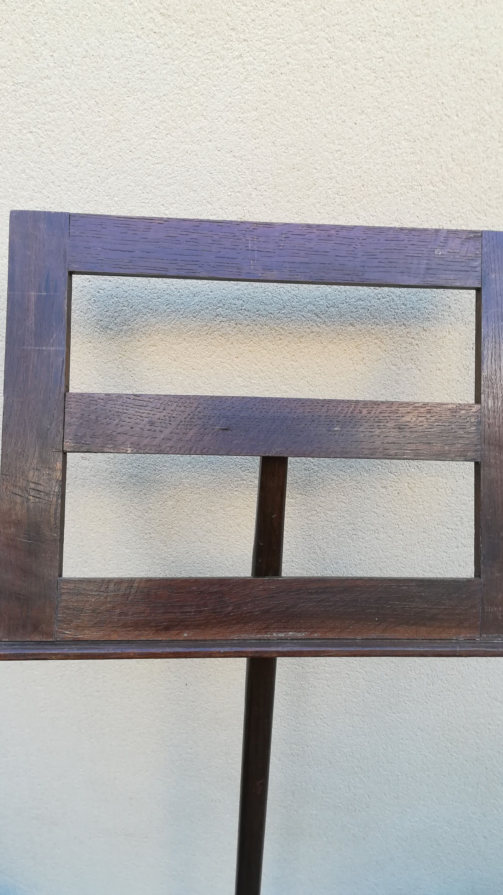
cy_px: 452
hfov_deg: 40.1
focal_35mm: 29
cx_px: 279
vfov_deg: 66.1
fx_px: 688
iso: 64
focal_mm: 3.83
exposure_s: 1/50
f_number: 2.2
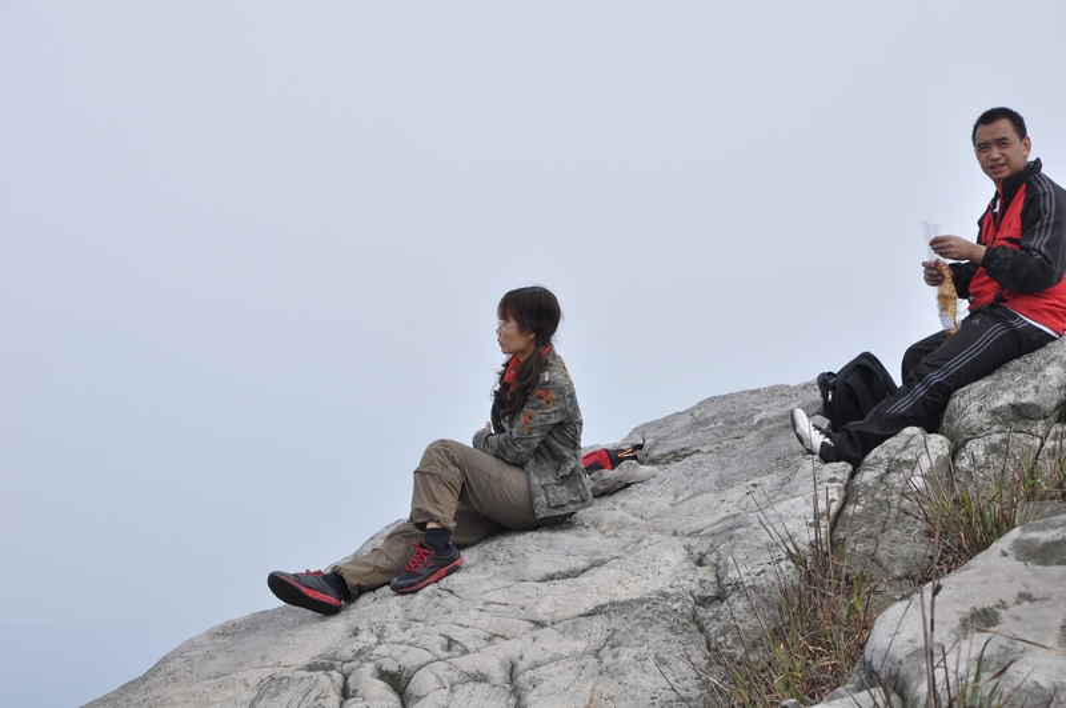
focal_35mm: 135
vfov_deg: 10.1
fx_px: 3992
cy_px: 354
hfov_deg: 15.2
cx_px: 533
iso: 200
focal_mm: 90
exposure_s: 1/250
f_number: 13
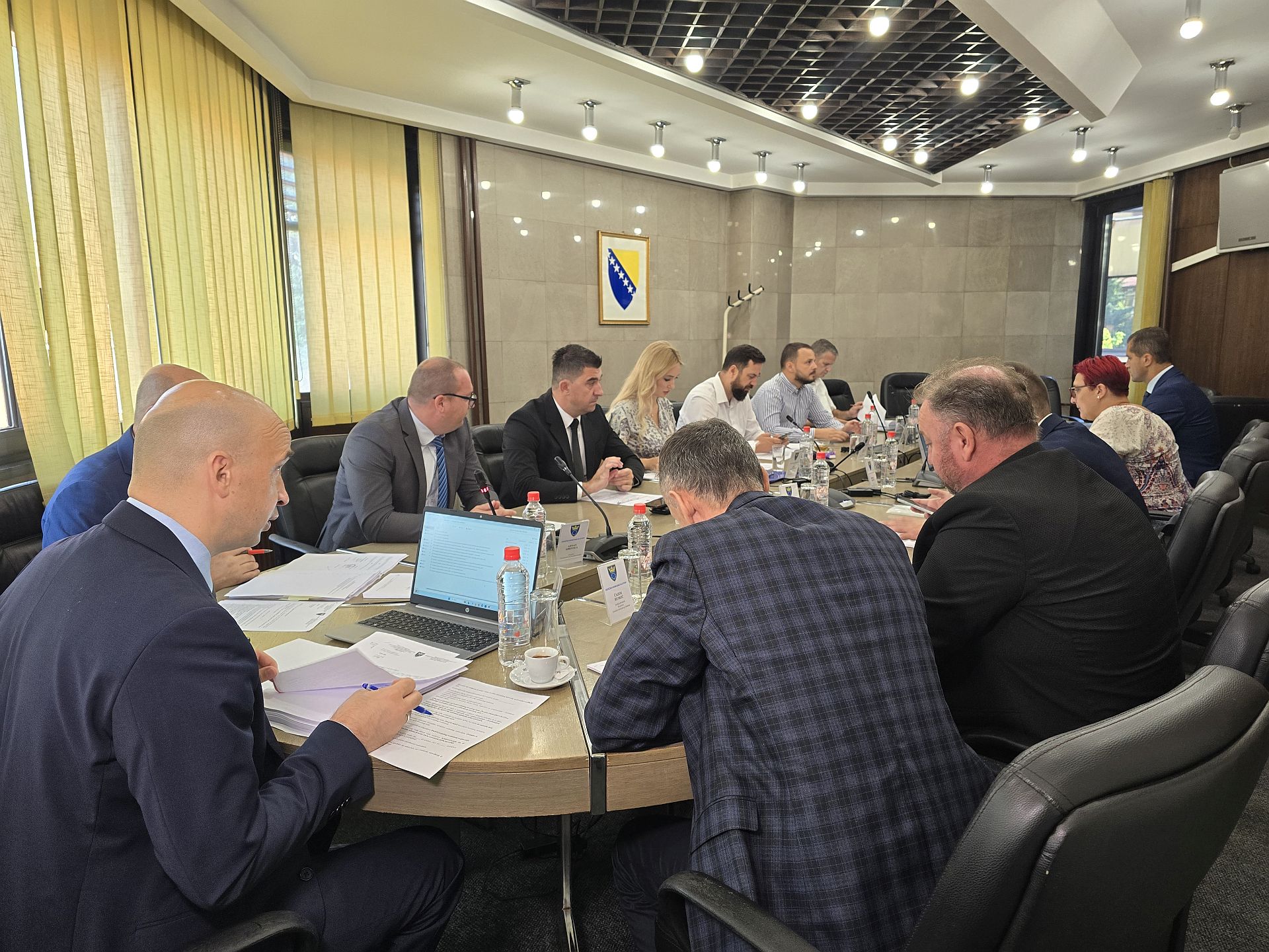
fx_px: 843
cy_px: 476
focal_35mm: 23
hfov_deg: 73.9
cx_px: 634
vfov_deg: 58.9
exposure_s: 1/100
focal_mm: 6.3
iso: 160
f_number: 1.7
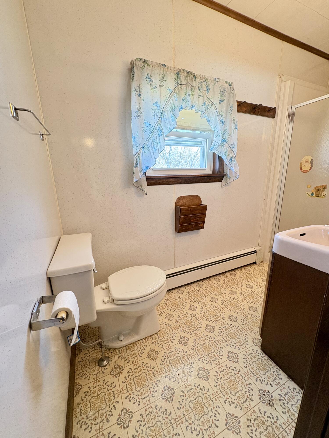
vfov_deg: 102.1
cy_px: 219
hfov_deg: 85.7
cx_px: 164
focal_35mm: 14
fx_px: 177
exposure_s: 1/60
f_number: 2.2
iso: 320
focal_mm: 2.22
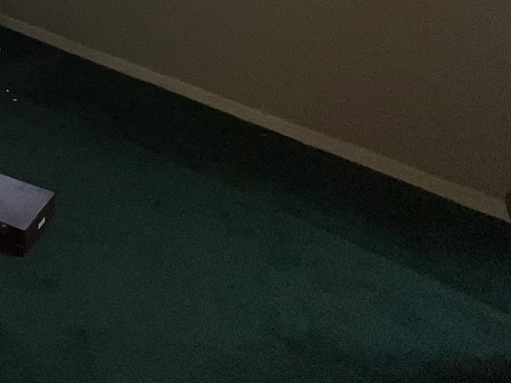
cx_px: -154
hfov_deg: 30.6
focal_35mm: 49
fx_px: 724
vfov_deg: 24.0
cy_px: -176
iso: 32
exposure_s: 1/122
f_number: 1.8
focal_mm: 1.57
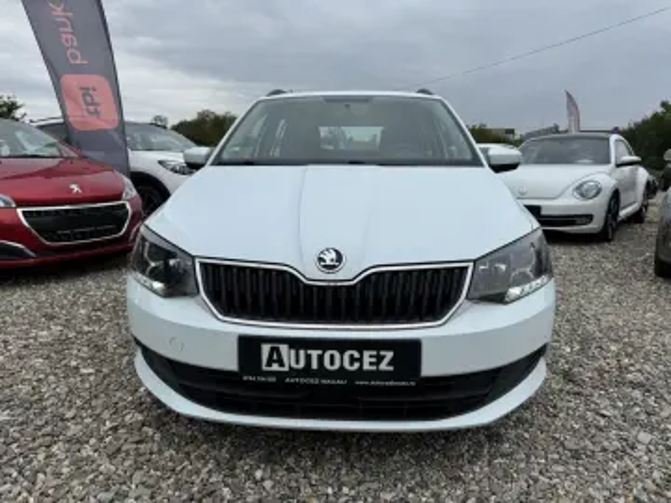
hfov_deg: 71.6
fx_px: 465
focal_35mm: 24
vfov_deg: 56.8
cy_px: 252
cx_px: 336
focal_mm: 6.76
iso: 80
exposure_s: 1/2331
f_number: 1.78
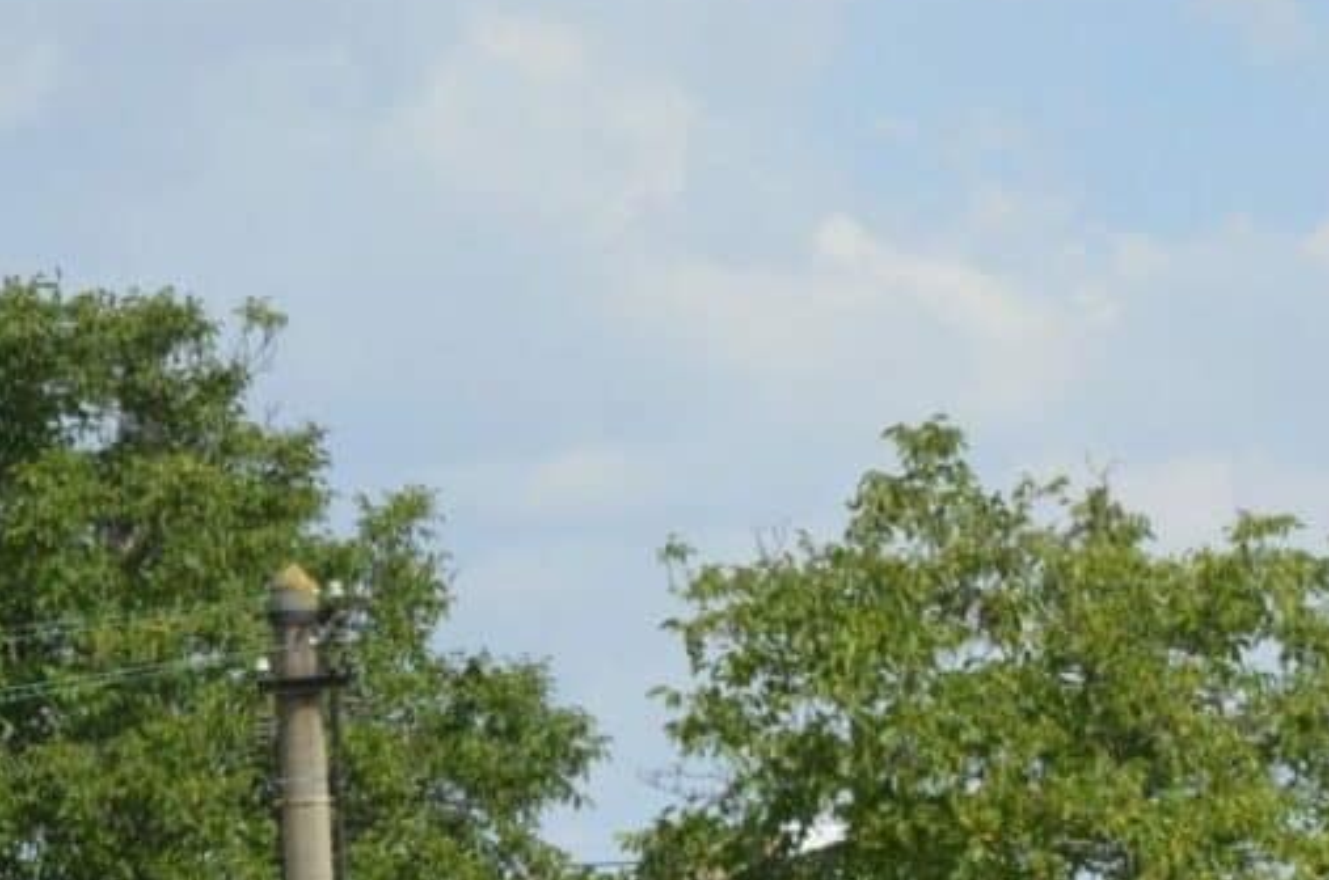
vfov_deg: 4.1
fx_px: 12271
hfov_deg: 6.2
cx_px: 1714
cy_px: 1653
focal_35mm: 333
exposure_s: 1/1600
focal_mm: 55
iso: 400
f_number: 6.3
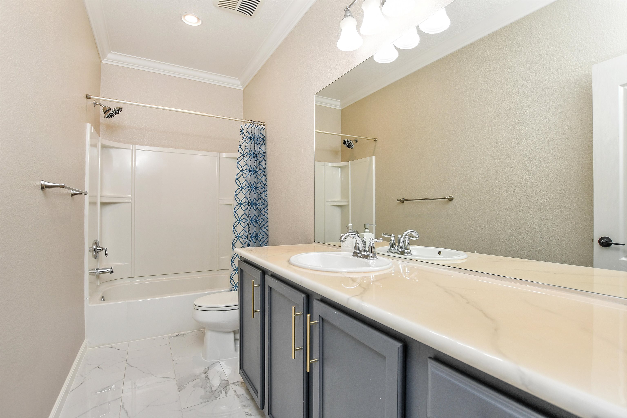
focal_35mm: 15
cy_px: 209
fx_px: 261
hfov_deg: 100.4
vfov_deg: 77.3
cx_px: 314
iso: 200
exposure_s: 1/60
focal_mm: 10
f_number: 4.5
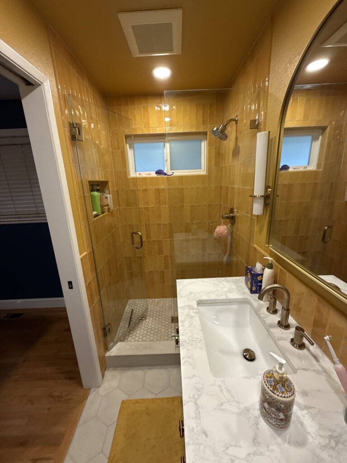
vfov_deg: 102.1
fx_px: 187
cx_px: 174
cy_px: 232
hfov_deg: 85.7
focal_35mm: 14
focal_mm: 2.22
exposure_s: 1/120
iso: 250
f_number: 2.2
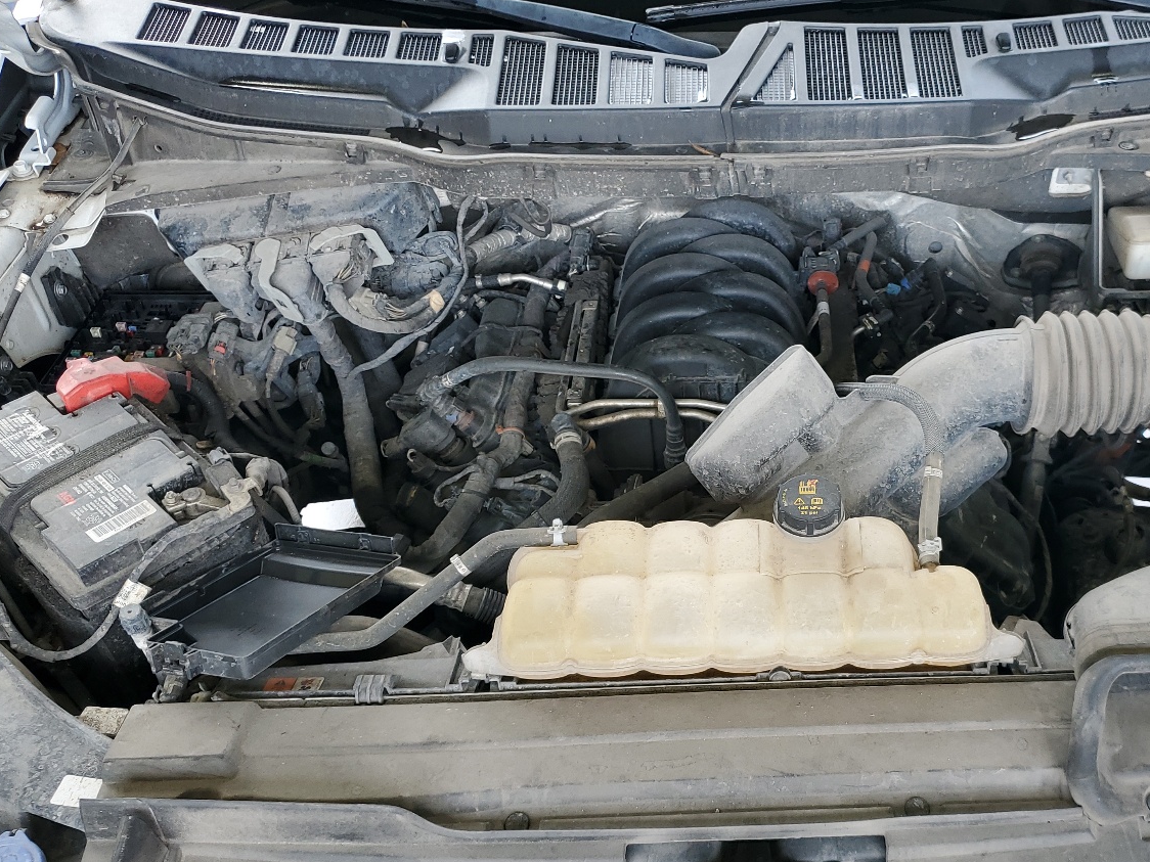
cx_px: 773
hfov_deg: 49.2
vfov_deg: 38.5
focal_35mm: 37
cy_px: 515
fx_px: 1229
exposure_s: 1/137
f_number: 1.5
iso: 50
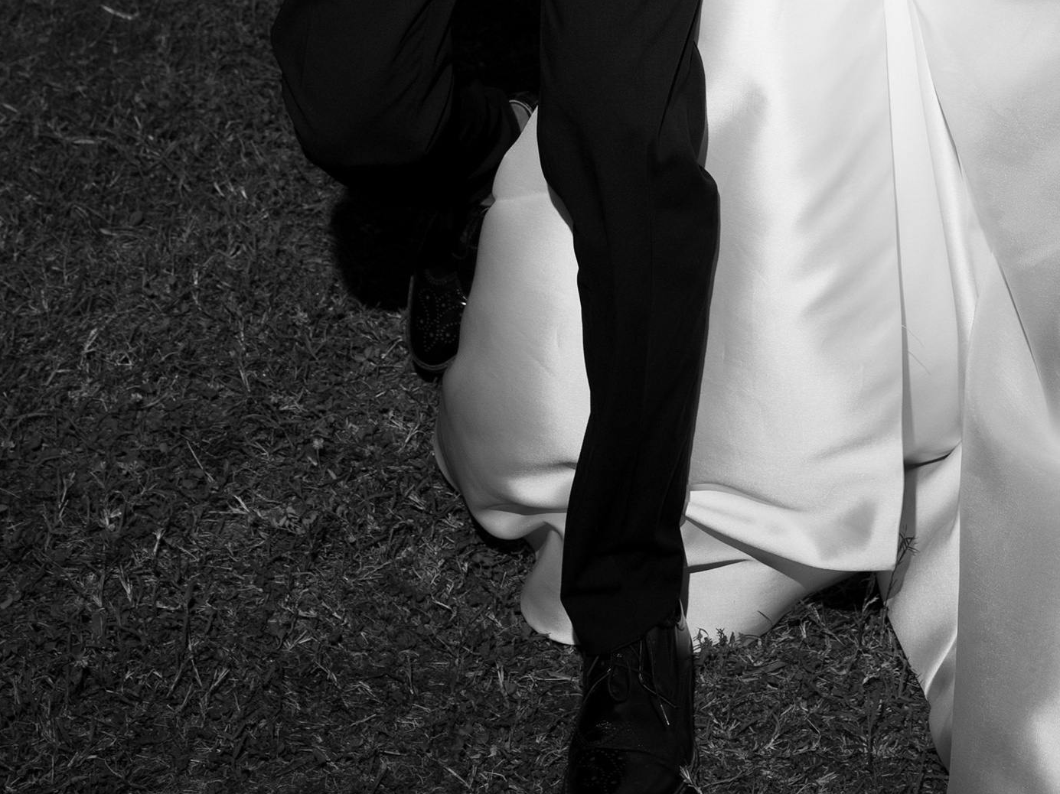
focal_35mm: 80
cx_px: 735
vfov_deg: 15.6
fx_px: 2449
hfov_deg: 24.3
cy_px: -674
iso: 160
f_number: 5.6
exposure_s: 1/160
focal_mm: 30
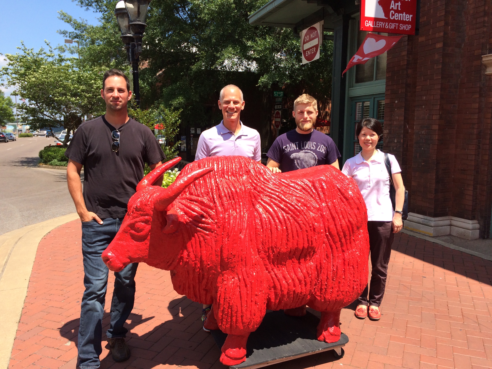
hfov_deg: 61.7
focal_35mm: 29
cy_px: 184
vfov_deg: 48.2
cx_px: 246
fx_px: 412
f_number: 2.2
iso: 32
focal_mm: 4.15
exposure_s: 1/1109
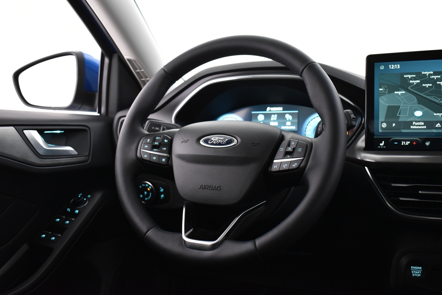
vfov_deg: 33.0
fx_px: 497
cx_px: 221
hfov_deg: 47.9
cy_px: 148
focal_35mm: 40
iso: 1250
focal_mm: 27
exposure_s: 1/13
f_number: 4
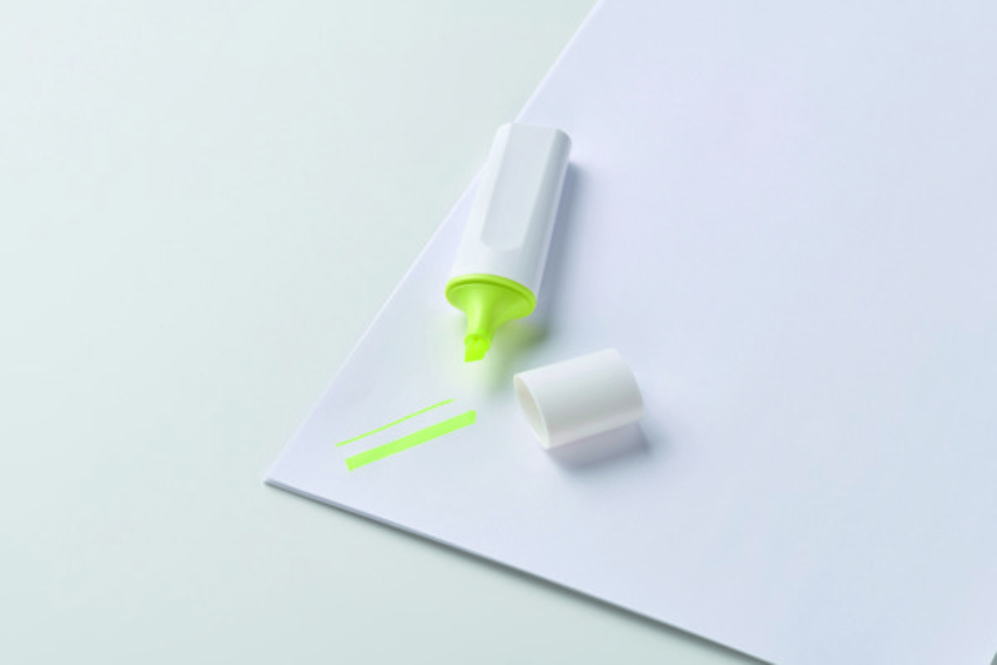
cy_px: 332
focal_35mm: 105
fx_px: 2908
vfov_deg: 13.0
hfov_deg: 19.5
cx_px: 498
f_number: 18
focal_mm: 105
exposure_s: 1/125
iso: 64
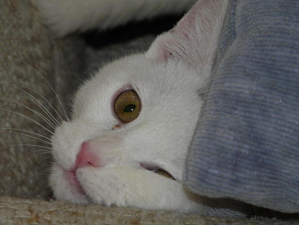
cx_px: 150
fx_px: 2729
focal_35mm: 316
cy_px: 112
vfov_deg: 4.7
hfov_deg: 6.3
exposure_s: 1/80
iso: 100
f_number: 3.6
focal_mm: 40.8
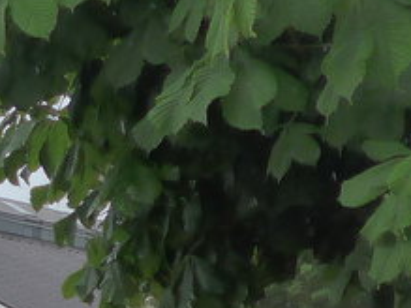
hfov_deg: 10.3
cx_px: -657
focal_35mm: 159
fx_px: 1887
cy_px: 590
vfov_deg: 8.9
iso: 160
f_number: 2
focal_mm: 6
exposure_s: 1/640
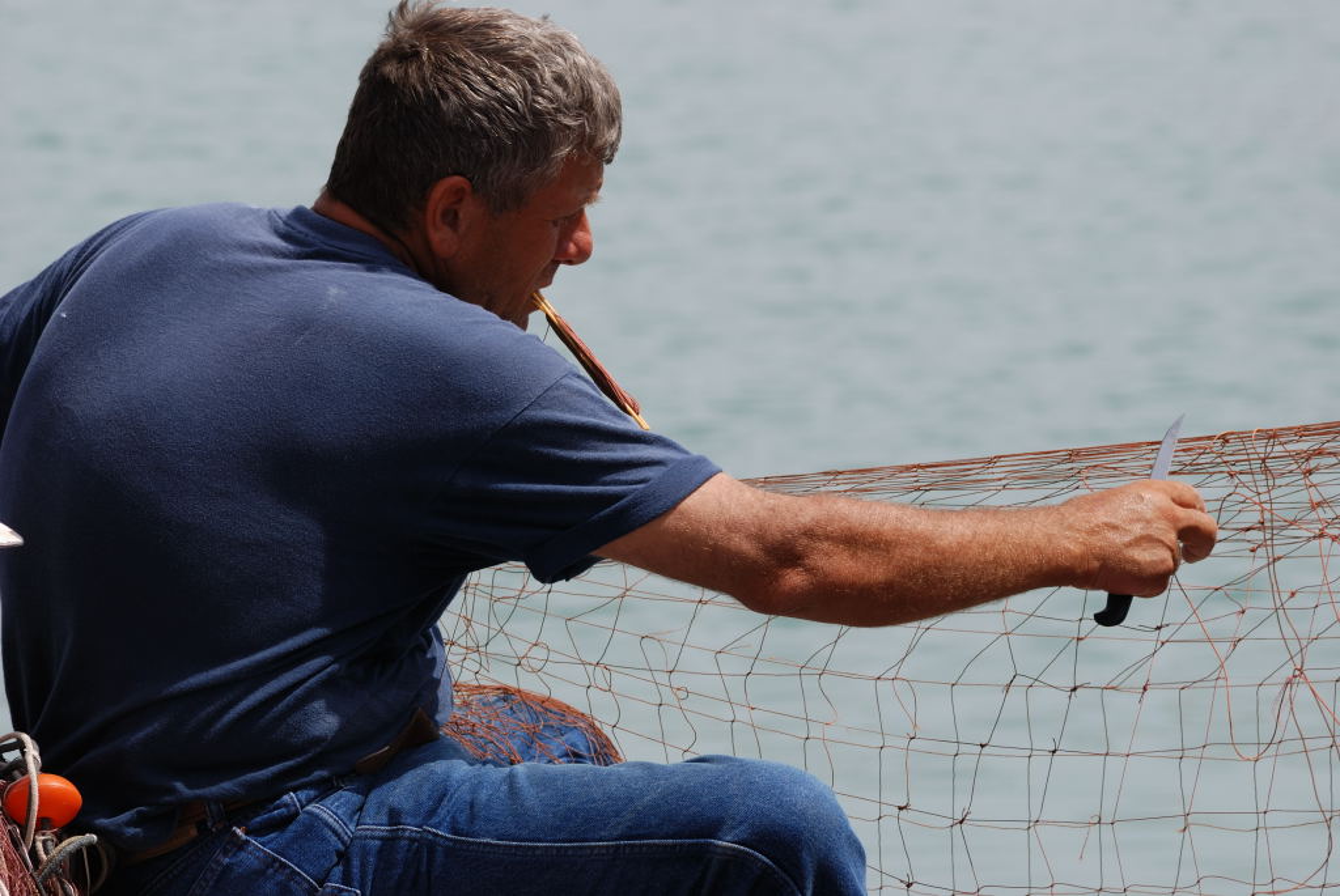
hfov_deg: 7.6
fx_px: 10060
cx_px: 670
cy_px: 448
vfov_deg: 5.1
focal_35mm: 270
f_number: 8
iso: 100
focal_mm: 180
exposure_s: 1/250
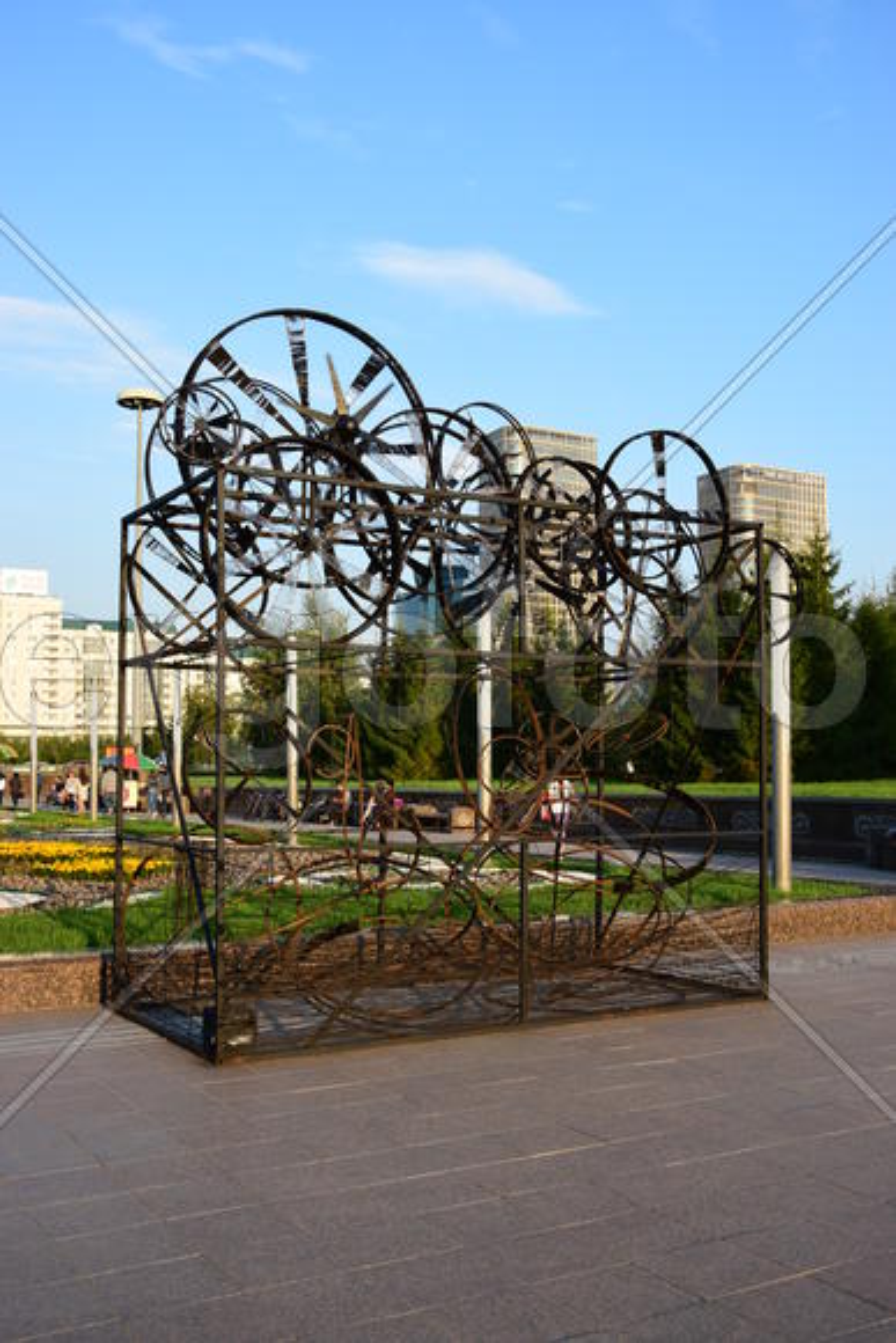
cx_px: 448
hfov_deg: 36.9
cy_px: 672
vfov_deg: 53.1
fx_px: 1343
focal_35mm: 36
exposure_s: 1/125
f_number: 5.6
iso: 100
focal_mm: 24
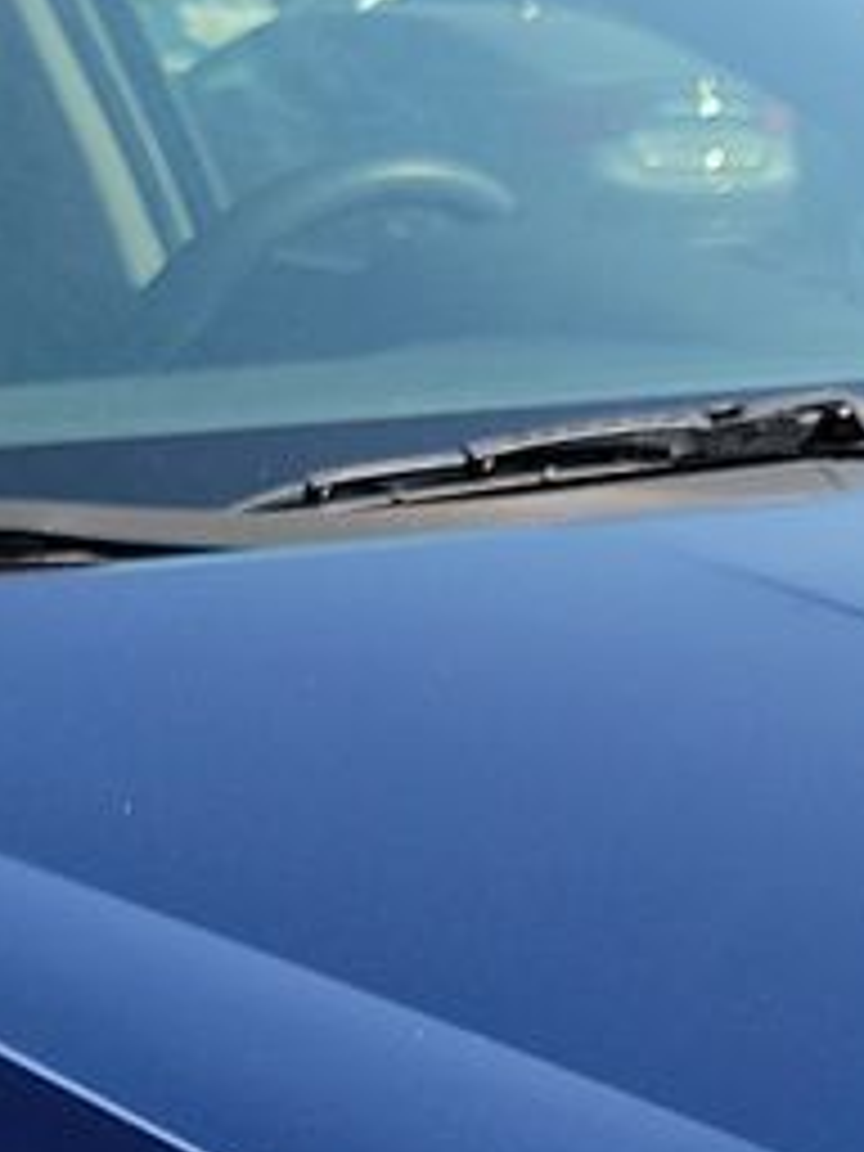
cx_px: 351
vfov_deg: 12.6
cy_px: 1606
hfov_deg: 9.9
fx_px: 4992
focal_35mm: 150
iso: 50
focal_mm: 6.7
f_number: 1.8
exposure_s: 1/542
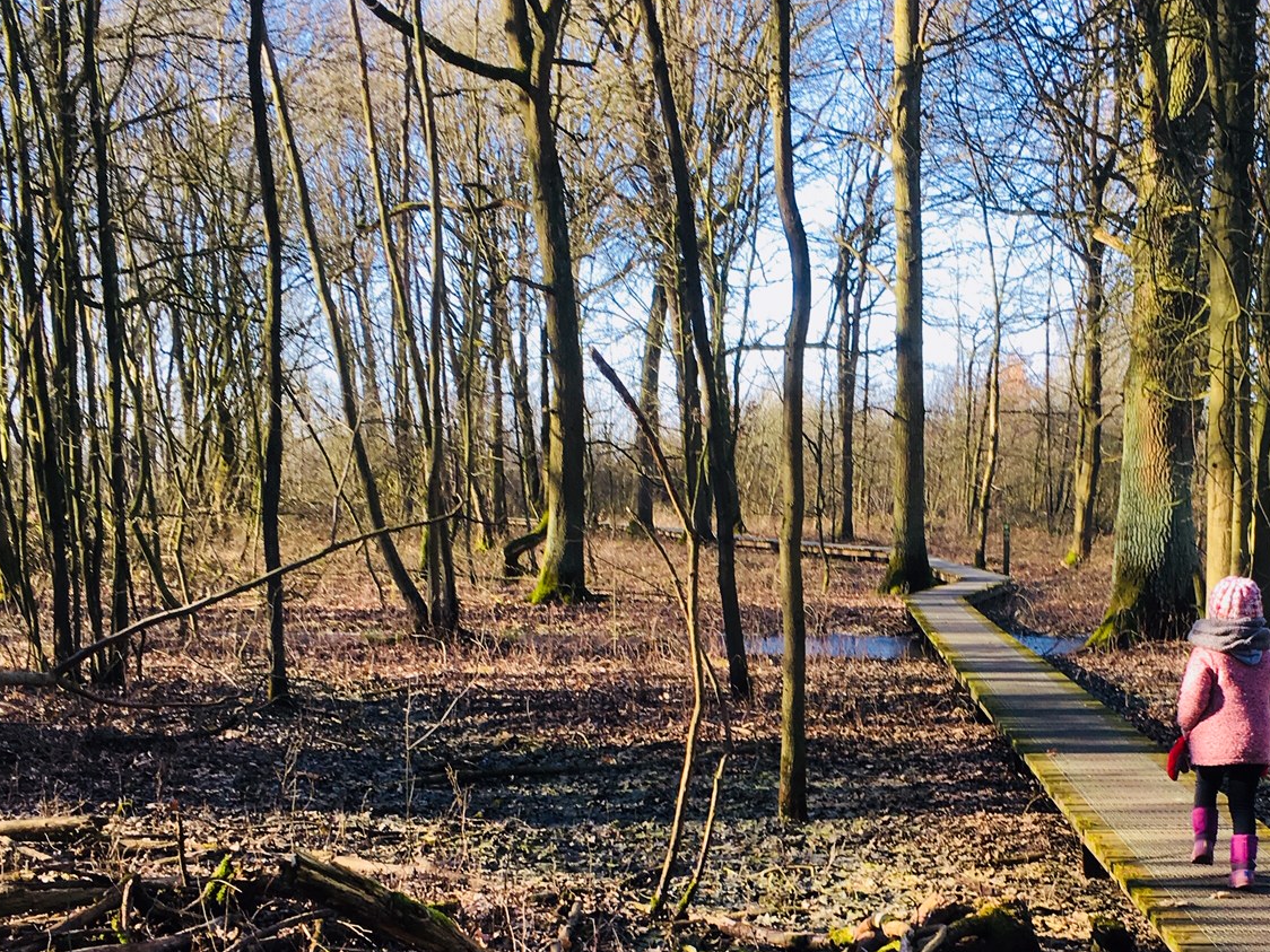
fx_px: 1908
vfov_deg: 27.5
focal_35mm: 52
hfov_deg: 36.2
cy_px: 767
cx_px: 904
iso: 25
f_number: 2.2
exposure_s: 1/199
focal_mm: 4.15
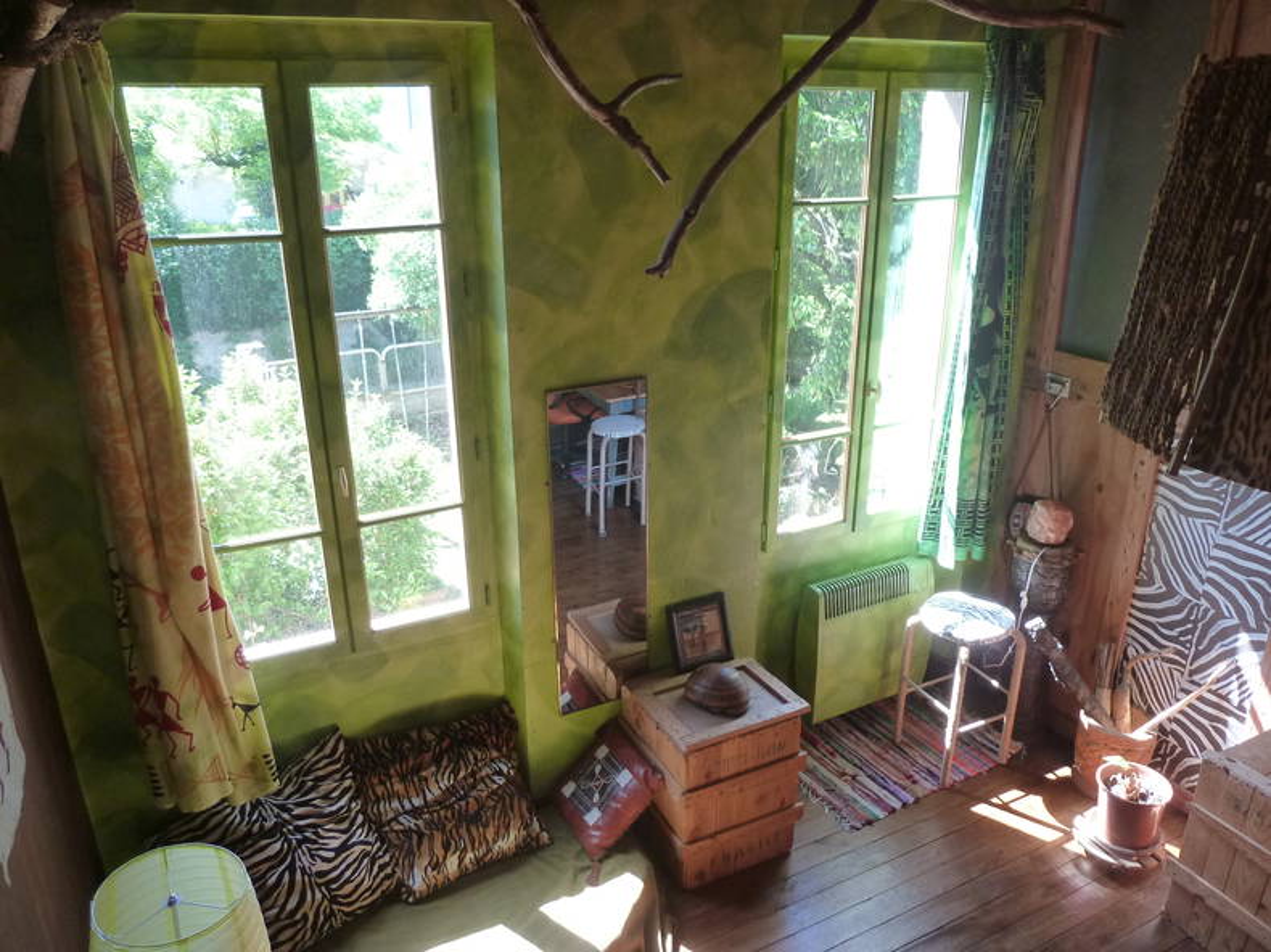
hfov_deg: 69.4
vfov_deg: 54.9
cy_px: 476
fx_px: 918
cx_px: 636
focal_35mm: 25
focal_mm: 4.1
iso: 200
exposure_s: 1/30
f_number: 3.3
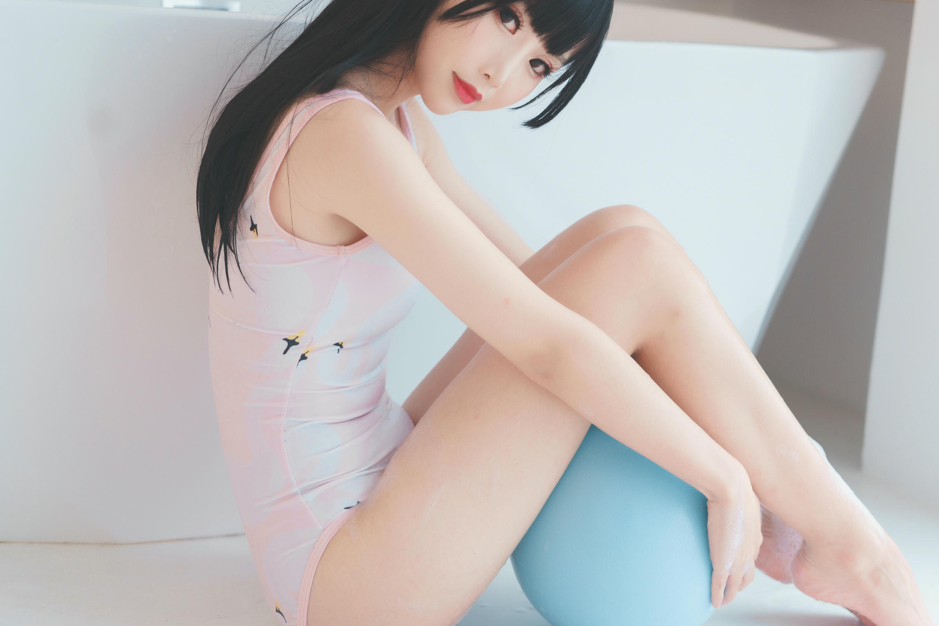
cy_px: 255
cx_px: 590
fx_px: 1721
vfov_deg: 20.6
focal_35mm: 66
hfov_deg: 30.4
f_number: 2.8
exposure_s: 1/100
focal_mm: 50
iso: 500
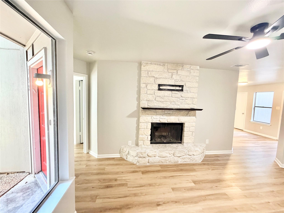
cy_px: 106
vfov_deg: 85.7
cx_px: 142
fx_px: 115
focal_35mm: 14
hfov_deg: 102.1
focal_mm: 2.22
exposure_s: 1/60
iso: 250
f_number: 2.2
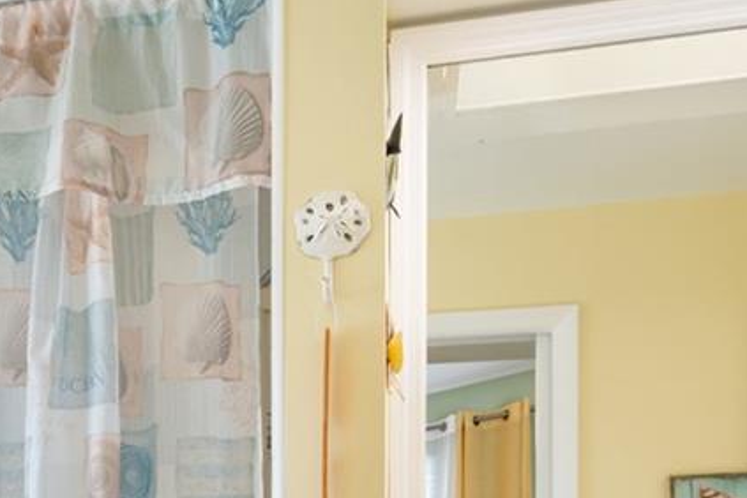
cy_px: 596
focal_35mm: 53
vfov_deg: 23.4
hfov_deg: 35.4
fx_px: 1100
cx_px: 78
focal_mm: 14
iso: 250
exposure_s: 1/13
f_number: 6.3
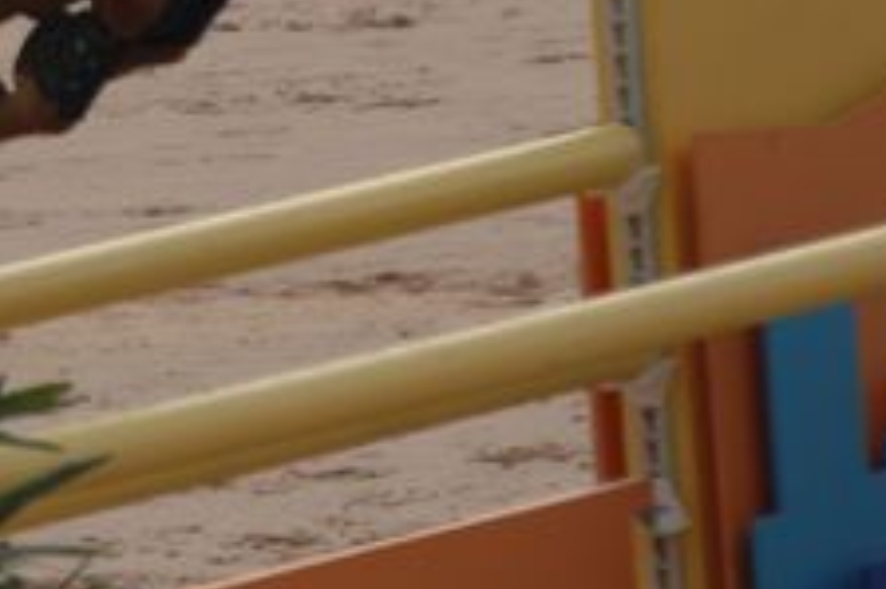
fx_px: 33741
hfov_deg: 1.5
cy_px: -45
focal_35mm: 1372
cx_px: -194
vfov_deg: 1.0
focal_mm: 320
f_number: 6.3
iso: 200
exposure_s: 1/640
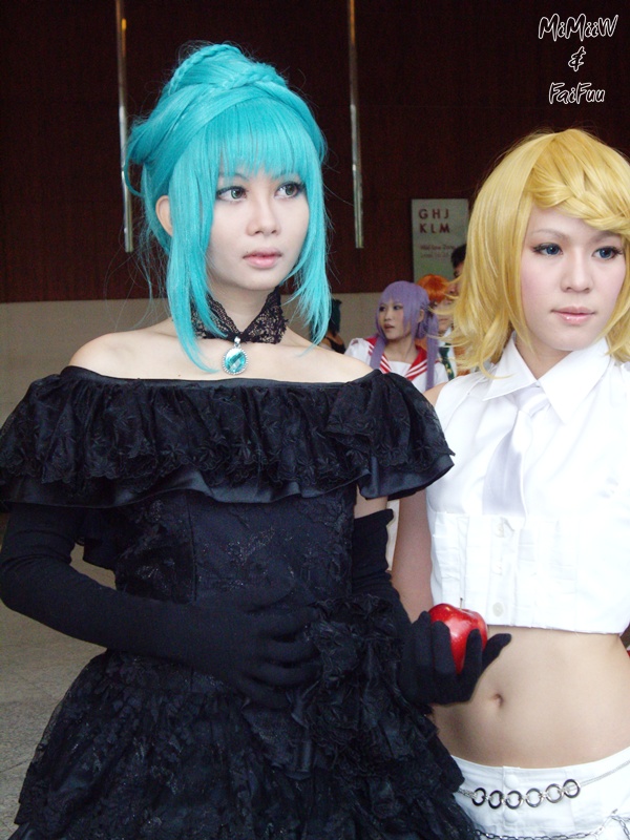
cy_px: 420
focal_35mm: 78
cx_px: 315
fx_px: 1893
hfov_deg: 18.9
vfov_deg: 25.0
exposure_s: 1/80
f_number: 4.3
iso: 400
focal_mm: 16.3
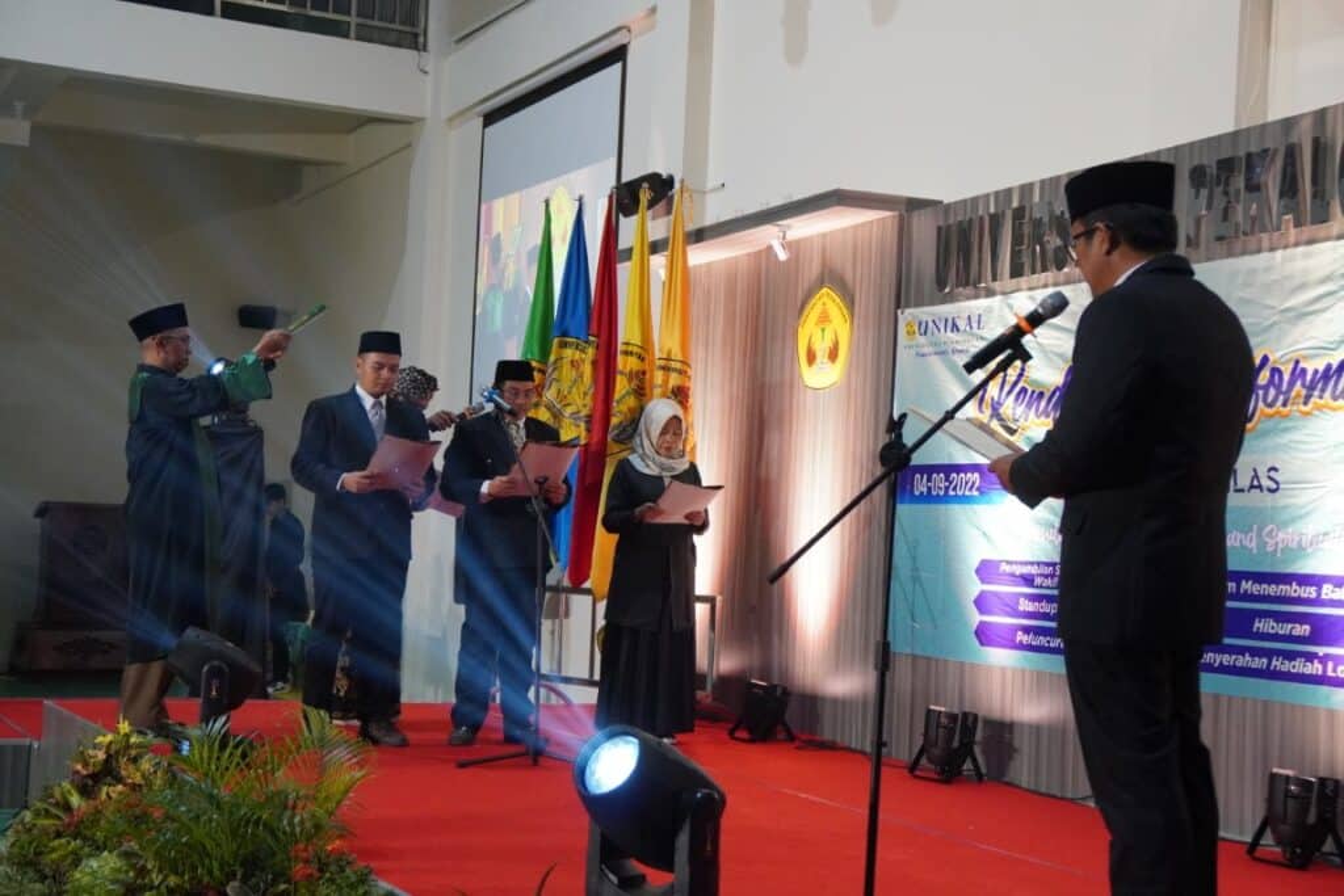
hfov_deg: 38.9
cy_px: 448
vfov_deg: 26.5
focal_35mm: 51
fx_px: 1904
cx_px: 672
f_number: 4
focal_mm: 34
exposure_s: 1/200
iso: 2000
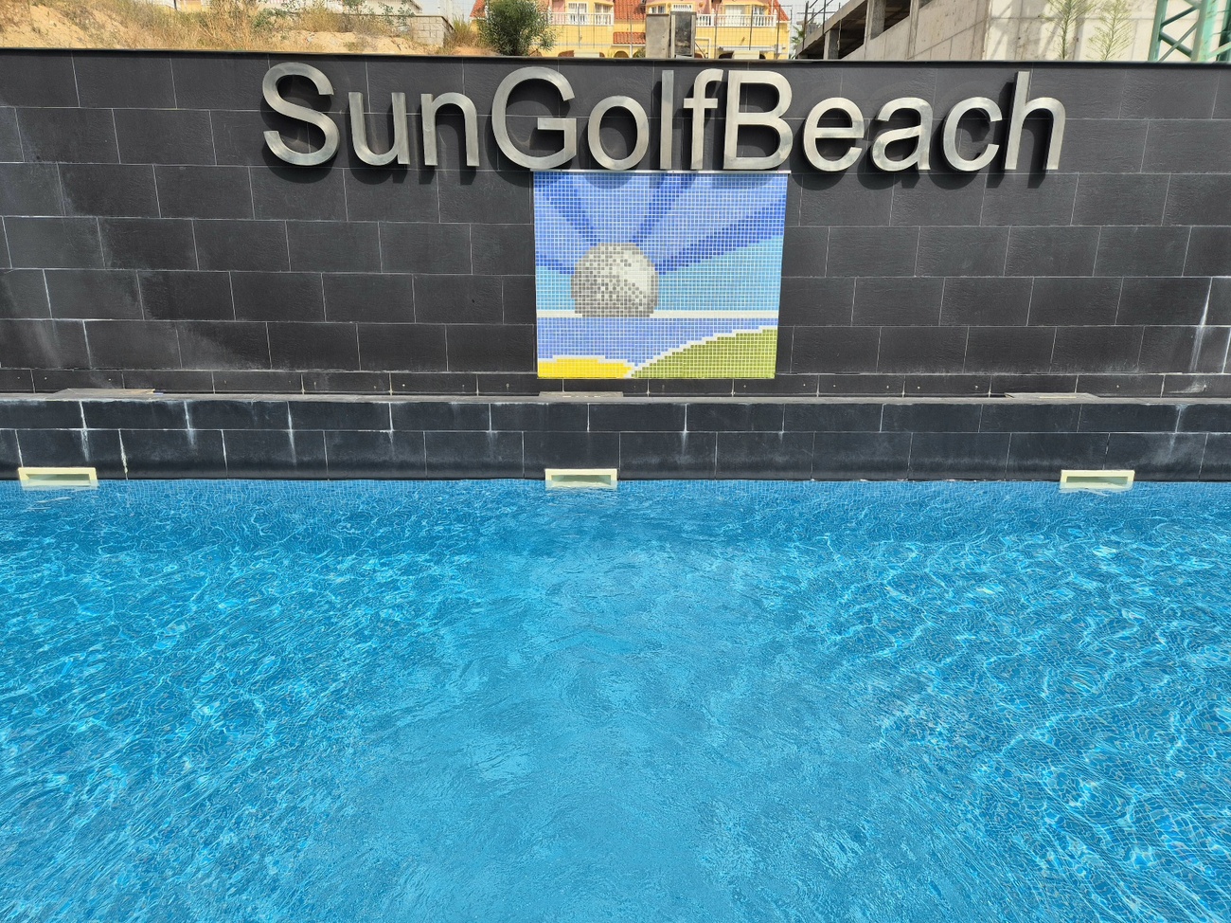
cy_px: 462
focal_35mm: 23
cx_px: 616
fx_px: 818
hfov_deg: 73.9
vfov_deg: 58.8
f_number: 1.8
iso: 25
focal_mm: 5.4
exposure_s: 1/1667
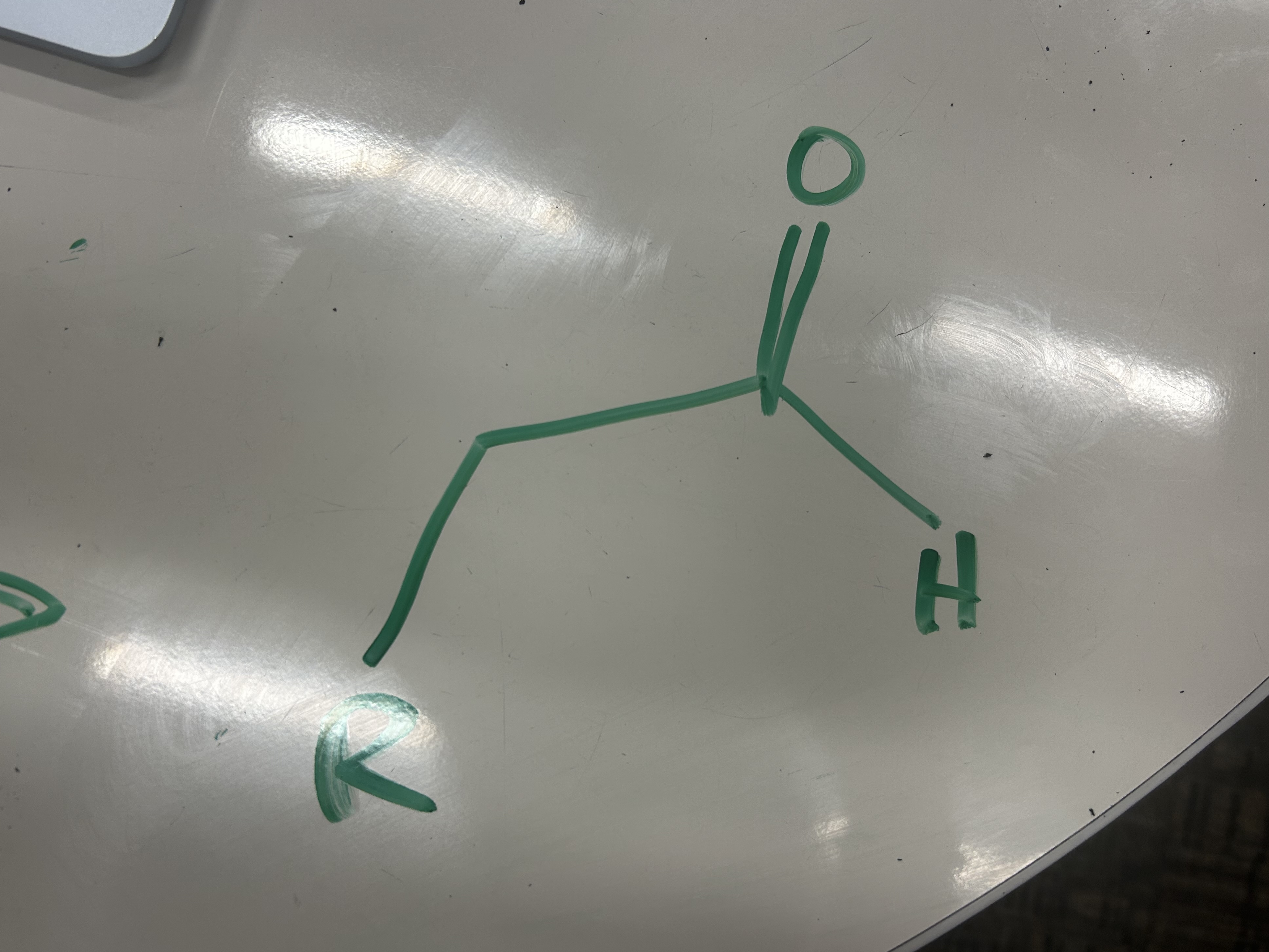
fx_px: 990
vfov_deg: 51.4
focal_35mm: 27
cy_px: 477
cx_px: 628
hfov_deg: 65.3
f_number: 1.5
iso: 64
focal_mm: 5.7
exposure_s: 1/100
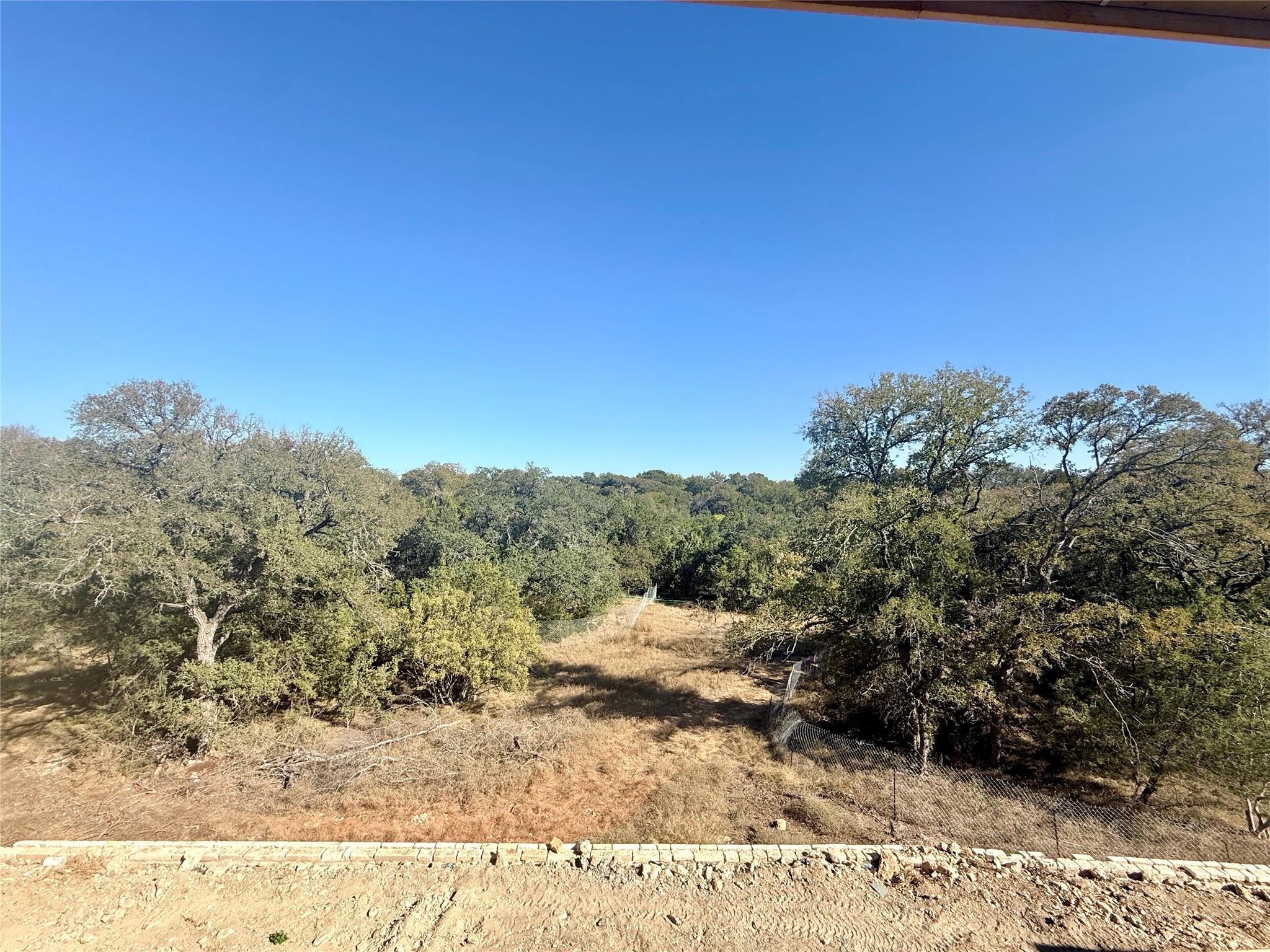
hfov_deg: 102.1
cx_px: 635
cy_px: 476
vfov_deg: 85.7
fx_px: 514
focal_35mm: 14
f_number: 2.2
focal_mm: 2.22
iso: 50
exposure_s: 1/1613
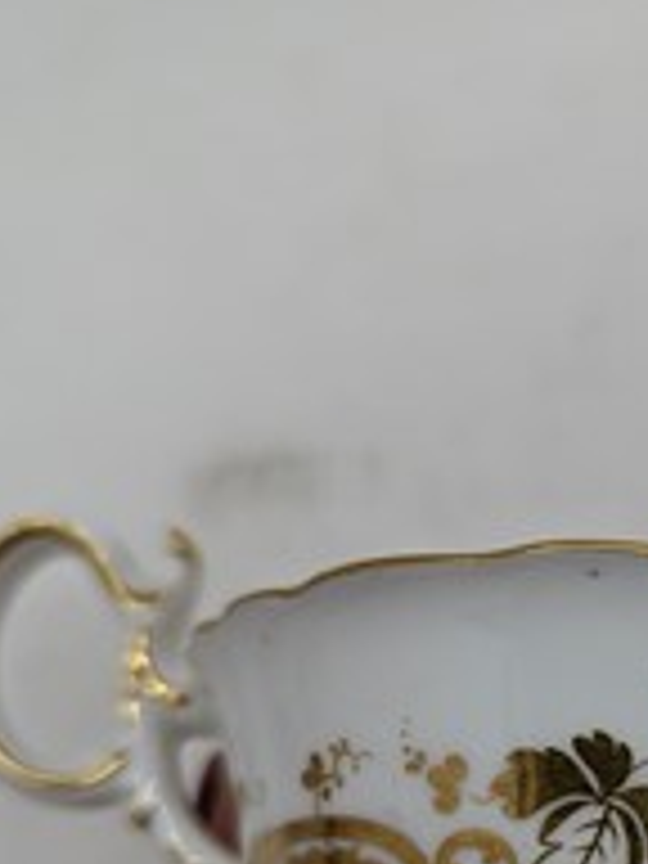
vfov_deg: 36.5
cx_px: 592
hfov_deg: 27.9
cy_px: 729
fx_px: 1248
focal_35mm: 50
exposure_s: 1/357
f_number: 1.85
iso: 195
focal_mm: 6.81
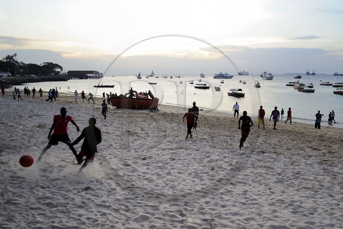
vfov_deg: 47.9
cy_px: 114
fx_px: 257
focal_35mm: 27
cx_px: 172
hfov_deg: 67.4
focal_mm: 27
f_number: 3.2
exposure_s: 1/320
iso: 400
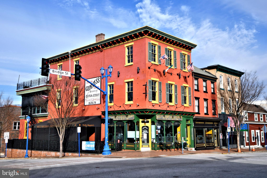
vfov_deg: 36.9
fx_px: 267
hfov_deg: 53.1
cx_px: 134
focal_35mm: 36
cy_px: 89
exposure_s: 1/1600
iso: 250
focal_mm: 24
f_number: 4.5
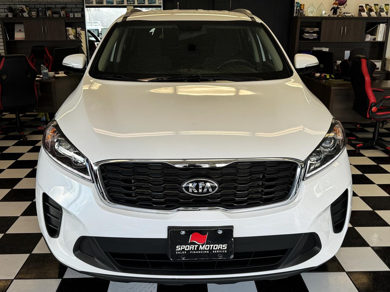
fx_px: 394
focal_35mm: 35
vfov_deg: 40.7
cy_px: 146
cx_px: 195
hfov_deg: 52.6
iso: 80
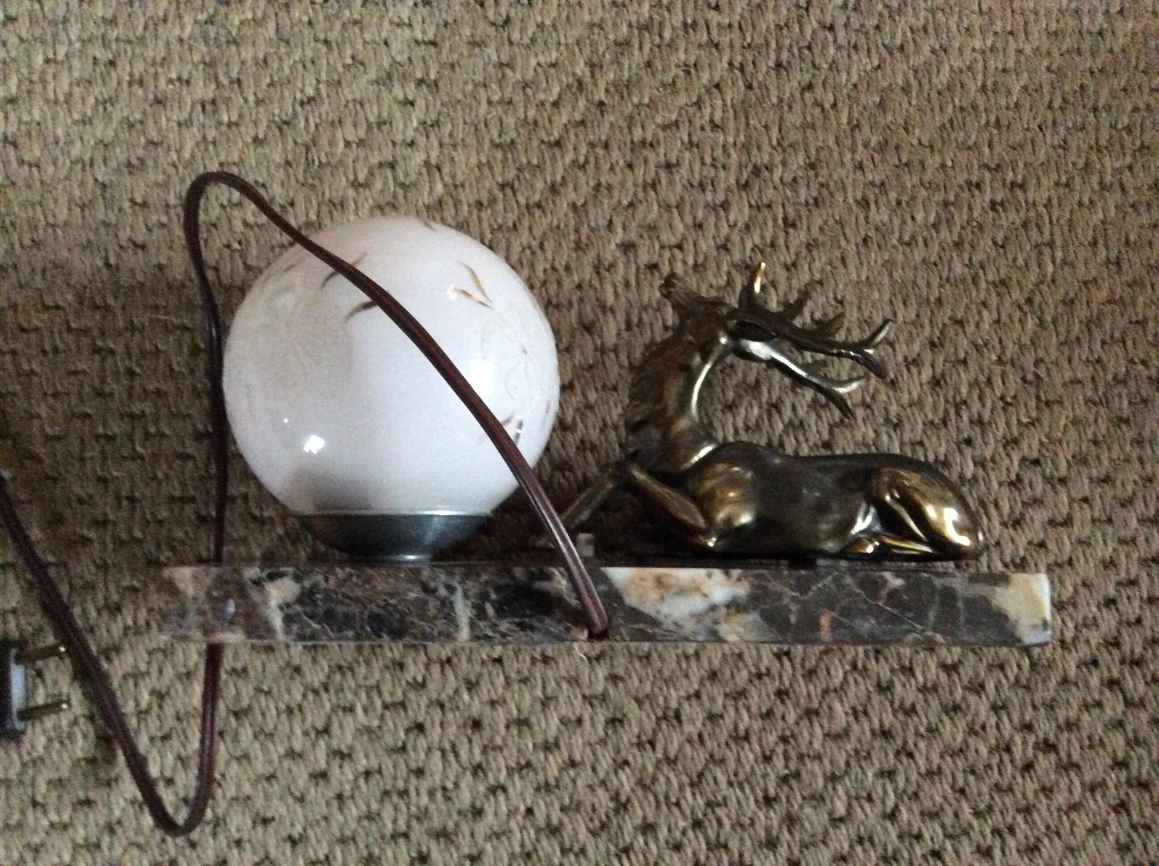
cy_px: 433
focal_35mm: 32
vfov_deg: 44.1
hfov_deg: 56.9
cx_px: 580
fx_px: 1070
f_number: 2.4
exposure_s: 1/17
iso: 500
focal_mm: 3.3
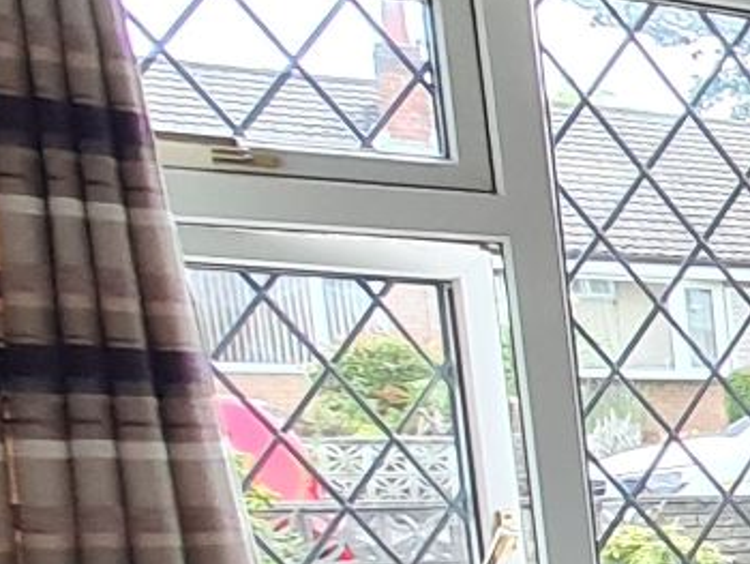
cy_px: 639
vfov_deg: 18.6
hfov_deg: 13.6
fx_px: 1648
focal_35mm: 76
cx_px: 1967
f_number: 2.2
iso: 64
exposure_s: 1/100
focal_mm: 1.74
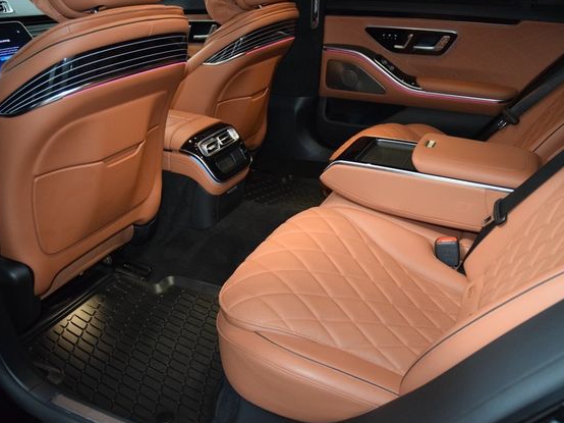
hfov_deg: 59.9
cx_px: 311
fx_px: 489
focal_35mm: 30
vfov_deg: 46.8
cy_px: 210
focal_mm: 18
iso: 3200
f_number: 3.5
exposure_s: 1/60
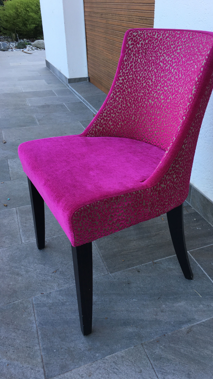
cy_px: 189
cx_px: 137
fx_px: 321
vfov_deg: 61.0
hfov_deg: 36.4
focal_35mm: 32
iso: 32
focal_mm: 4.15
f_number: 2.2
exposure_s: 1/100
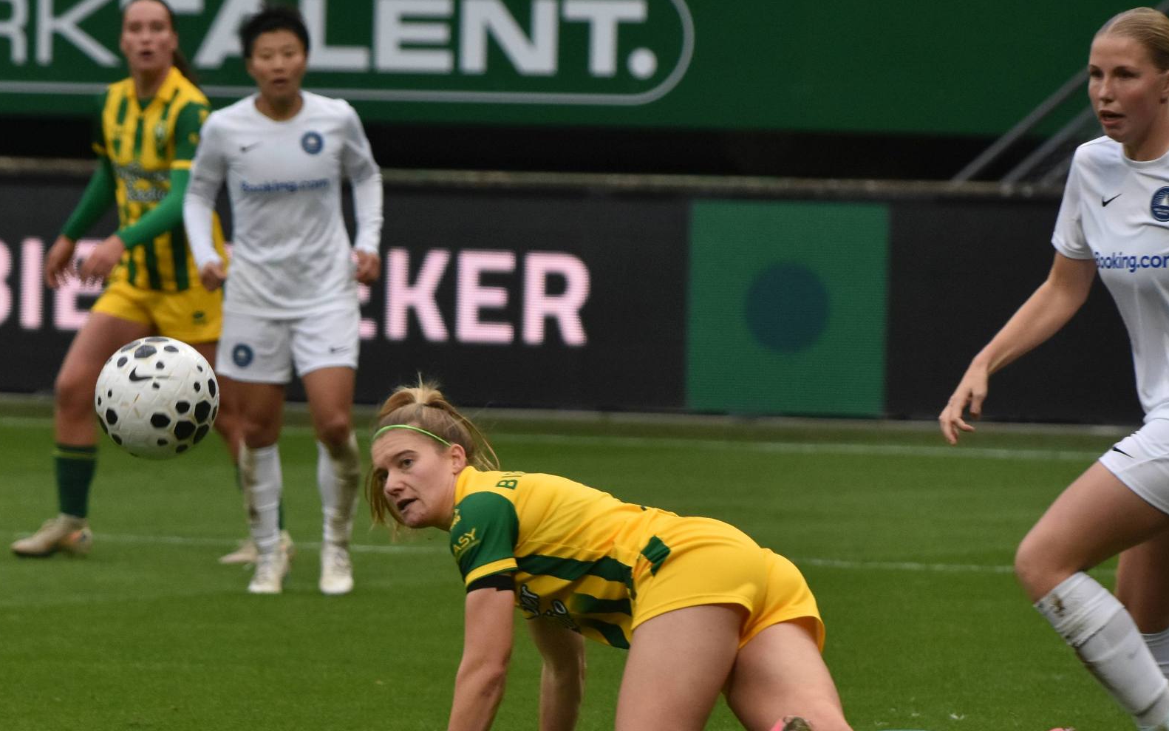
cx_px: 617
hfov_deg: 6.5
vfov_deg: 4.0
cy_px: 459
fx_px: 10343
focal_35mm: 325
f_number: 3.5
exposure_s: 1/800
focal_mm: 175
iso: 800
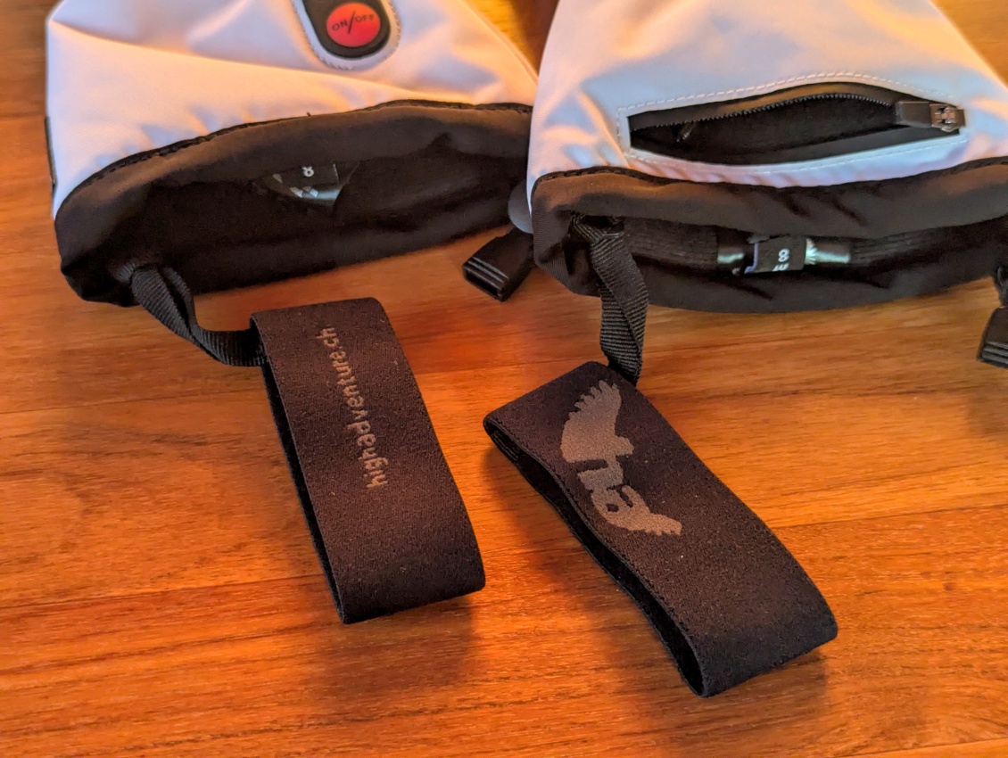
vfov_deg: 30.3
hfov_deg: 39.6
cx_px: 504
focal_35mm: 48
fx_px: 1399
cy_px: 379
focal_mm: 6.81
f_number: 1.85
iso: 513
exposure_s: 1/82
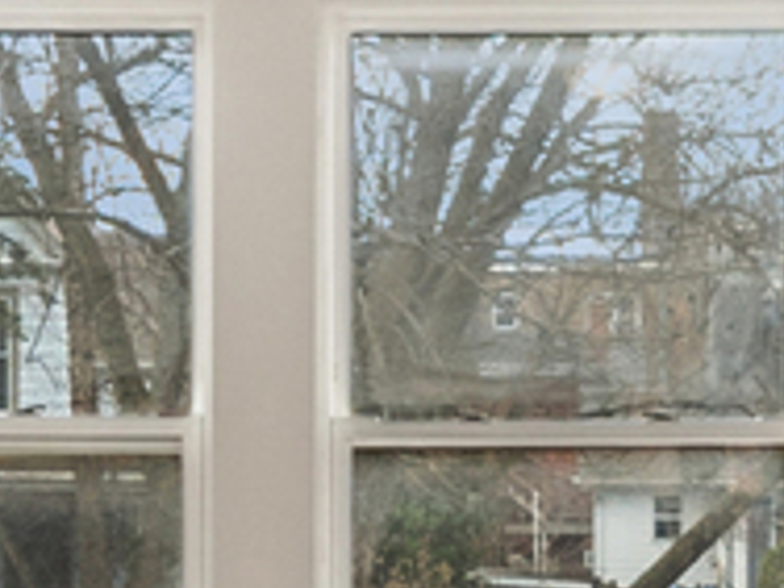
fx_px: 3193
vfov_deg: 10.5
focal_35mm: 141
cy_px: 392
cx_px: 728
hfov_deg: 13.8
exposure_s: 1/60
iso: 400
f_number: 8
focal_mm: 17
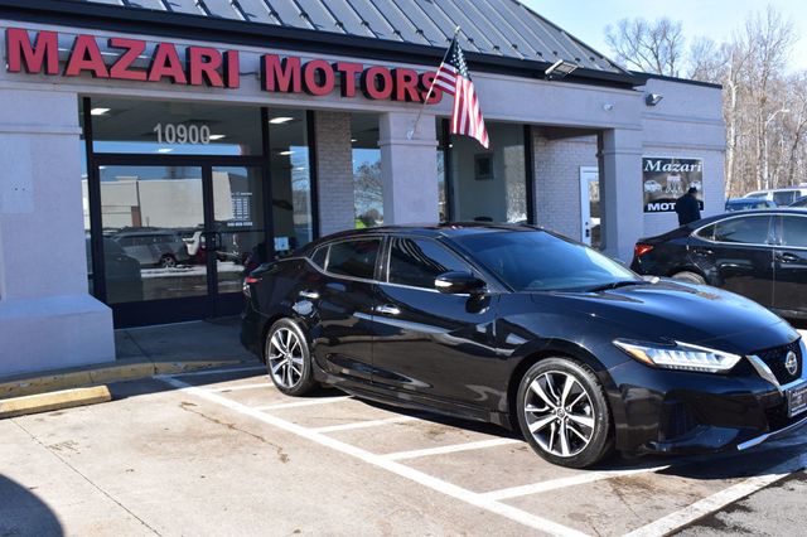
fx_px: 807
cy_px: 268
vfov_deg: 36.8
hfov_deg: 53.2
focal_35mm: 36
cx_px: 404
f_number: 10
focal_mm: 24
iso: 400
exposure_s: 1/250
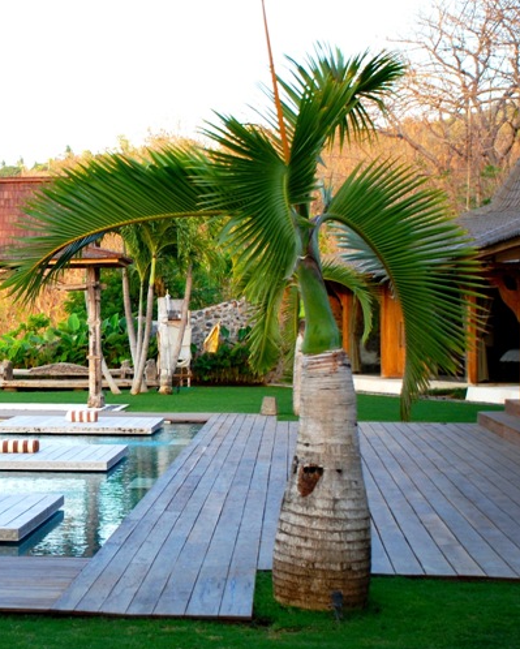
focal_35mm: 86
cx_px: 9
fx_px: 1653
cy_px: 348
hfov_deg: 17.5
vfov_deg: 22.2
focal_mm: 38
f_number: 5
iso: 200
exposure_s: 1/100
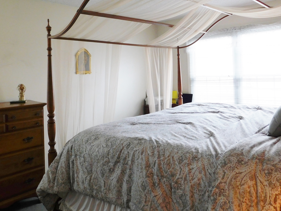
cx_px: 153
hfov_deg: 58.3
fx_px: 252
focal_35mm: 31
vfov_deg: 44.7
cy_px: 69
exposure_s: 1/30
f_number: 3
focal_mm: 4
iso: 125
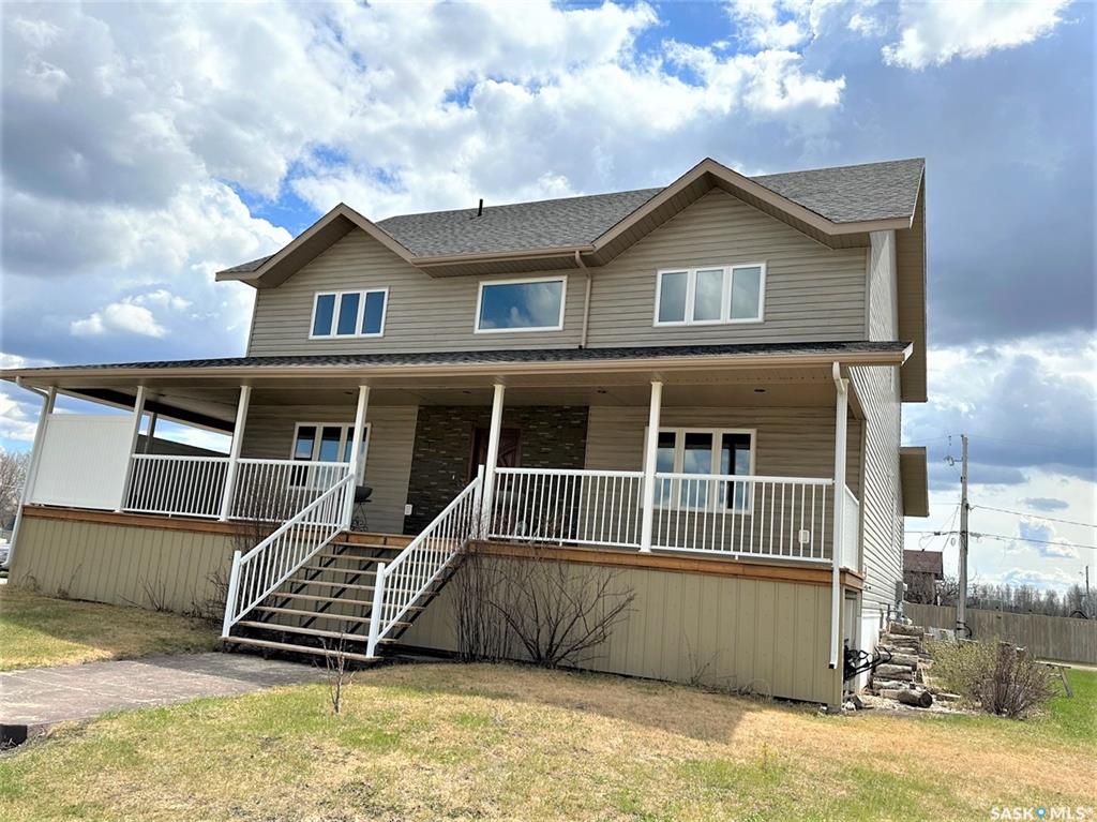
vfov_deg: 56.8
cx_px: 548
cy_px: 411
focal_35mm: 24
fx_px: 760
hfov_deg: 71.6
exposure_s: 1/7576
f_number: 1.78
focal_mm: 6.86
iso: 80
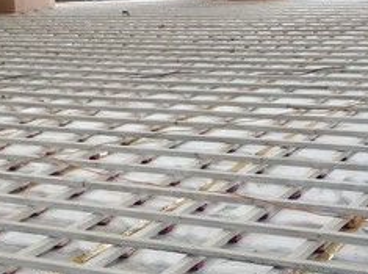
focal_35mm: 92
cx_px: 157
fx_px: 976
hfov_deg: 21.3
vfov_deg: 15.9
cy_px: 199
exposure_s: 1/33
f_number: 1.8
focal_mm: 3.82
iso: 198
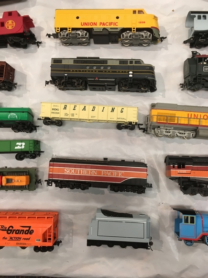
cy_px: 139
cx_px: 104
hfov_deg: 48.2
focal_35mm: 29
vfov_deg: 61.7
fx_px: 232
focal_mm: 4.15
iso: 50
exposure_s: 1/30
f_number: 2.2
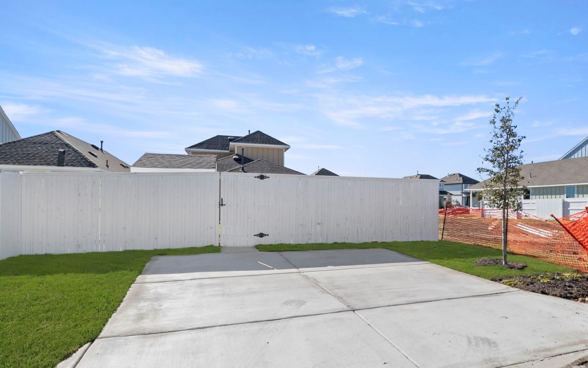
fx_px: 353
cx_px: 291
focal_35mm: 22
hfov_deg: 79.7
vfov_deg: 55.0
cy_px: 187
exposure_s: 1/800
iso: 400
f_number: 8
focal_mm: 14
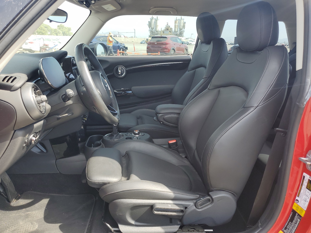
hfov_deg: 67.3
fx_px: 234
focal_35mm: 26
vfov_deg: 53.1
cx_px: 156
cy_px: 116
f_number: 1.5
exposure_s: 1/370
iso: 50
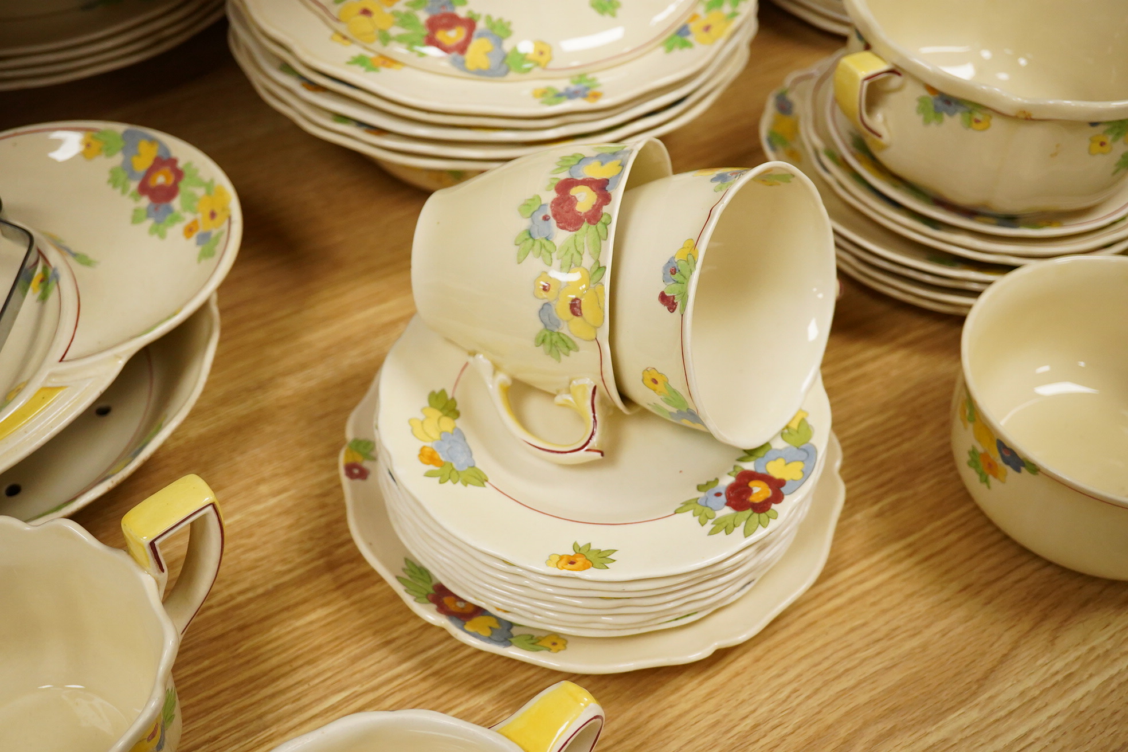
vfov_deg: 29.9
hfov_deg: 43.6
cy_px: 376
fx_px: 1410
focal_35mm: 45
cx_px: 564
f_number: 6.3
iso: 2500
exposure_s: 1/320
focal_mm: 30
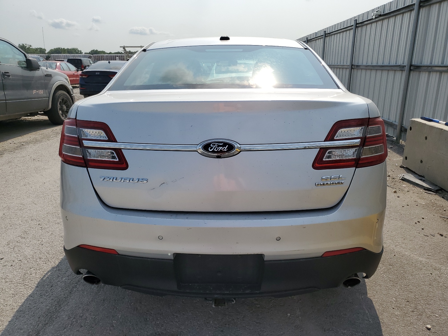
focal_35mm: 26
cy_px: 168
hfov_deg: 67.3
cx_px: 224
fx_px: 336
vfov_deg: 53.1
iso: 50
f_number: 1.5
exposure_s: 1/10000
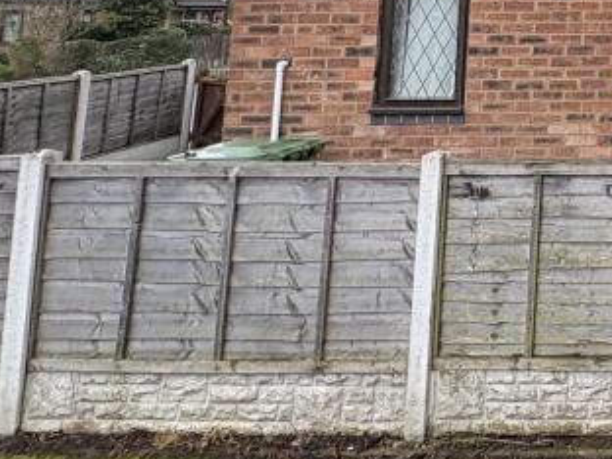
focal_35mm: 46
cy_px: -92
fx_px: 813
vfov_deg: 27.7
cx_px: 879
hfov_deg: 29.1
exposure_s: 1/99
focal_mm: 2.22
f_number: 2.2
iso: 64
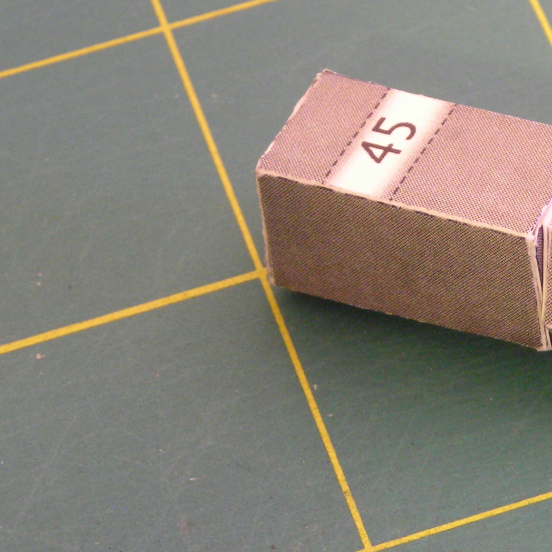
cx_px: 558
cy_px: 246
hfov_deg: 7.6
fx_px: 4131
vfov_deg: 7.6
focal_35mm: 229
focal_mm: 19.2
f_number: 5.3
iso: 200
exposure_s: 1.39
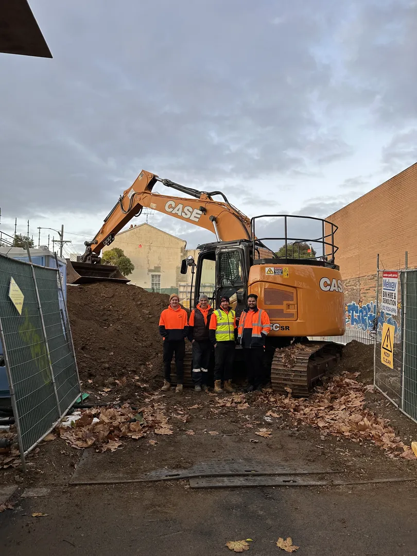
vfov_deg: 71.6
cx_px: 208
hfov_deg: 56.8
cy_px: 278
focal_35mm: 24
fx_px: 385
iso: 80
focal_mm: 6.86
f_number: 1.78
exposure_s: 1/121
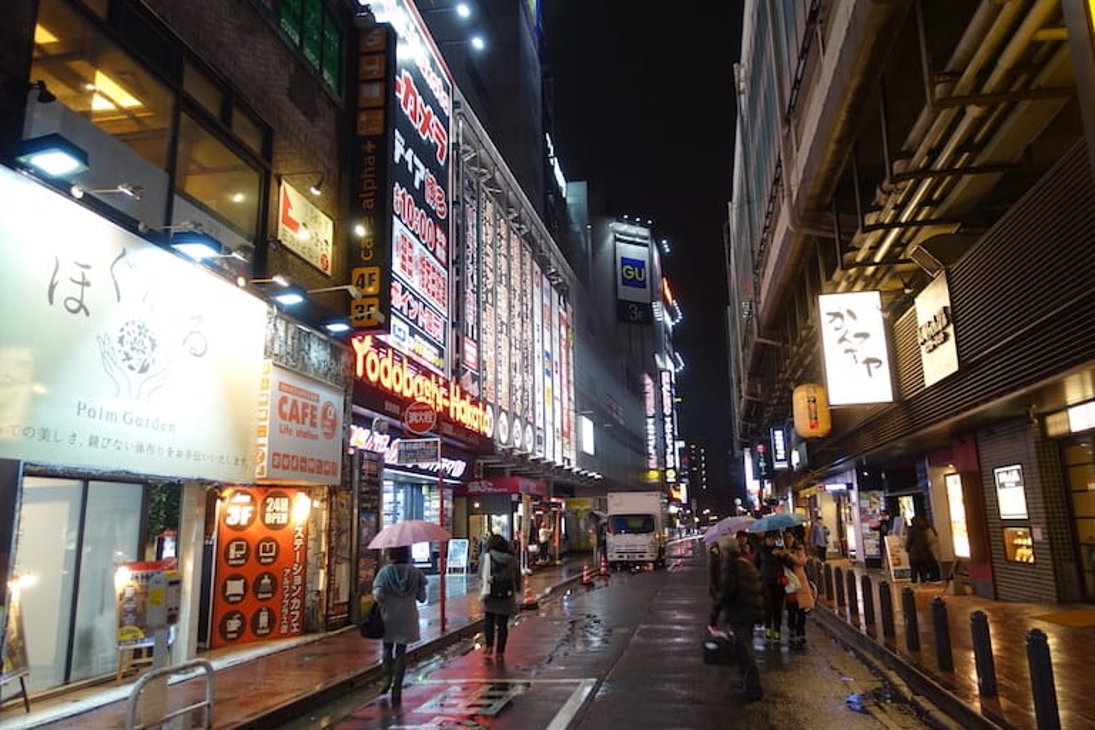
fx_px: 760
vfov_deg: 51.3
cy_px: 363
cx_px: 559
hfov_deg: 71.5
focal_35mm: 25
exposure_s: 1/30
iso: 200
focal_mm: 8.8
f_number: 1.8
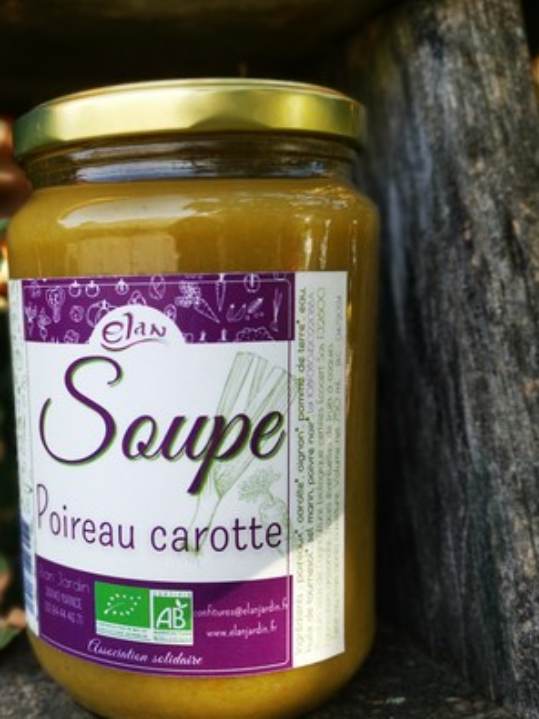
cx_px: 137
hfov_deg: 34.4
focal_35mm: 41
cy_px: 428
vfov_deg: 45.6
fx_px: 852
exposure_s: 1/252
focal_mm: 5.58
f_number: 1.4
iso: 50
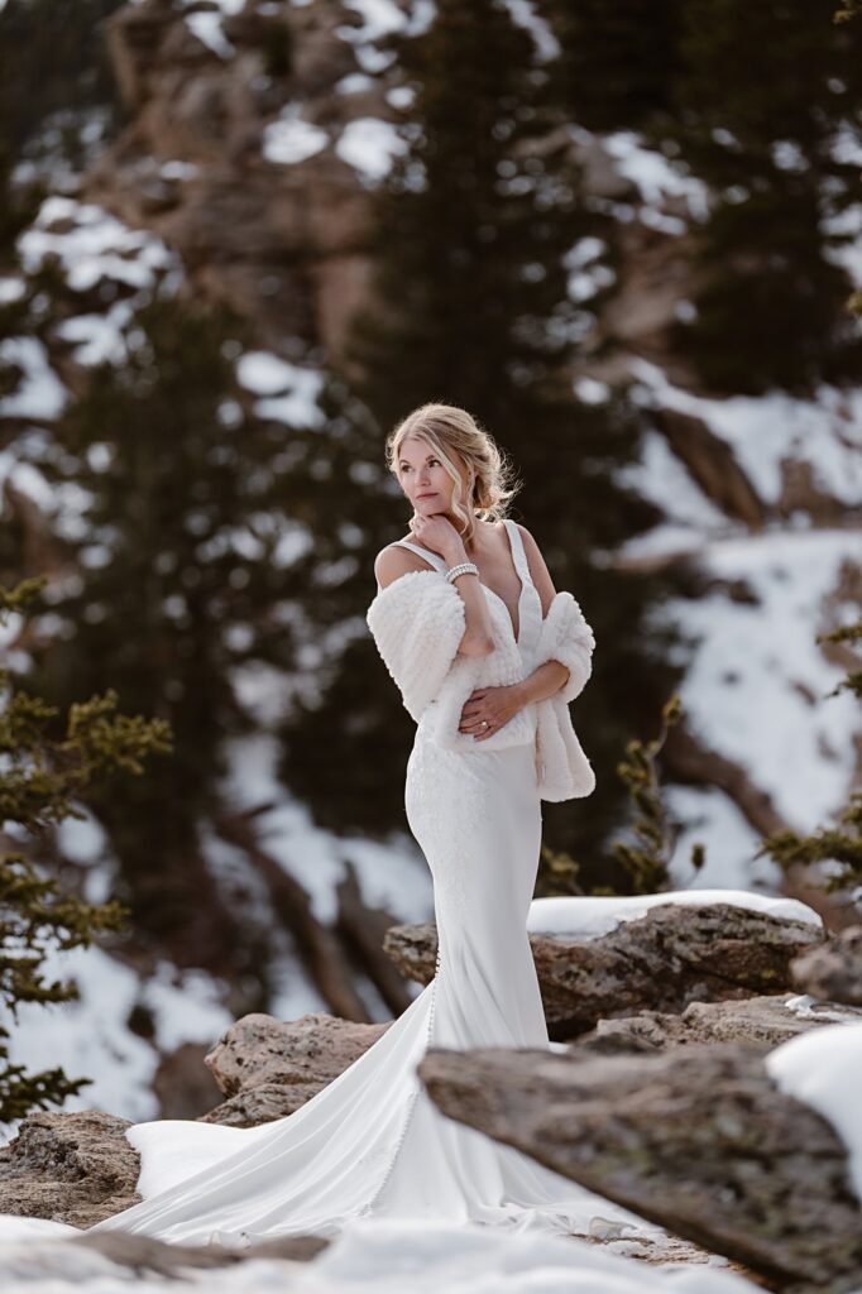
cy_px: 647
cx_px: 431
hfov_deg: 9.8
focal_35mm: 140
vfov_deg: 14.7
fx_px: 5031
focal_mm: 140
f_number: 2.8
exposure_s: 1/250
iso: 160
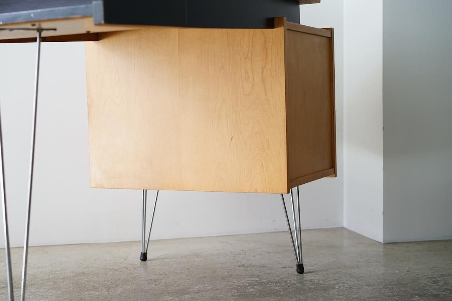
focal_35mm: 61
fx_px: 766
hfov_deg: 32.9
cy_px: 142
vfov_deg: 22.3
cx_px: 217
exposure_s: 1/80
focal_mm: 55
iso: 400
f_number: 4
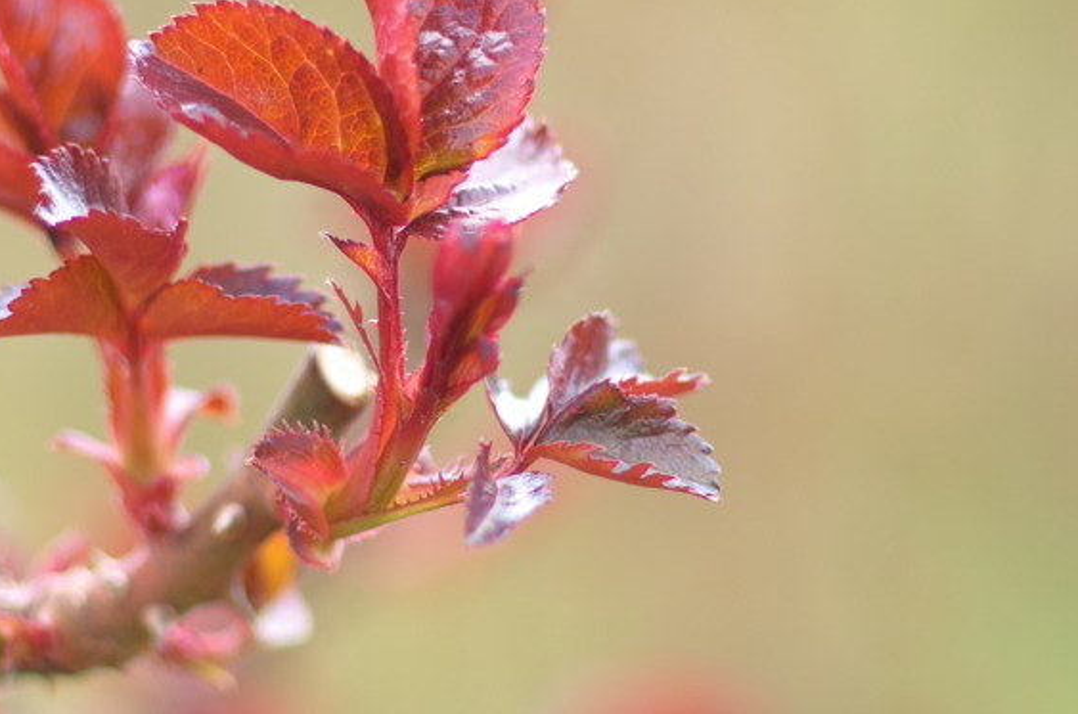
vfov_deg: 6.5
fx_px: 6246
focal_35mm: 209
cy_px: 184
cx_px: 502
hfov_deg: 9.9
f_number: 1.8
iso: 100
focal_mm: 77
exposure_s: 1/320
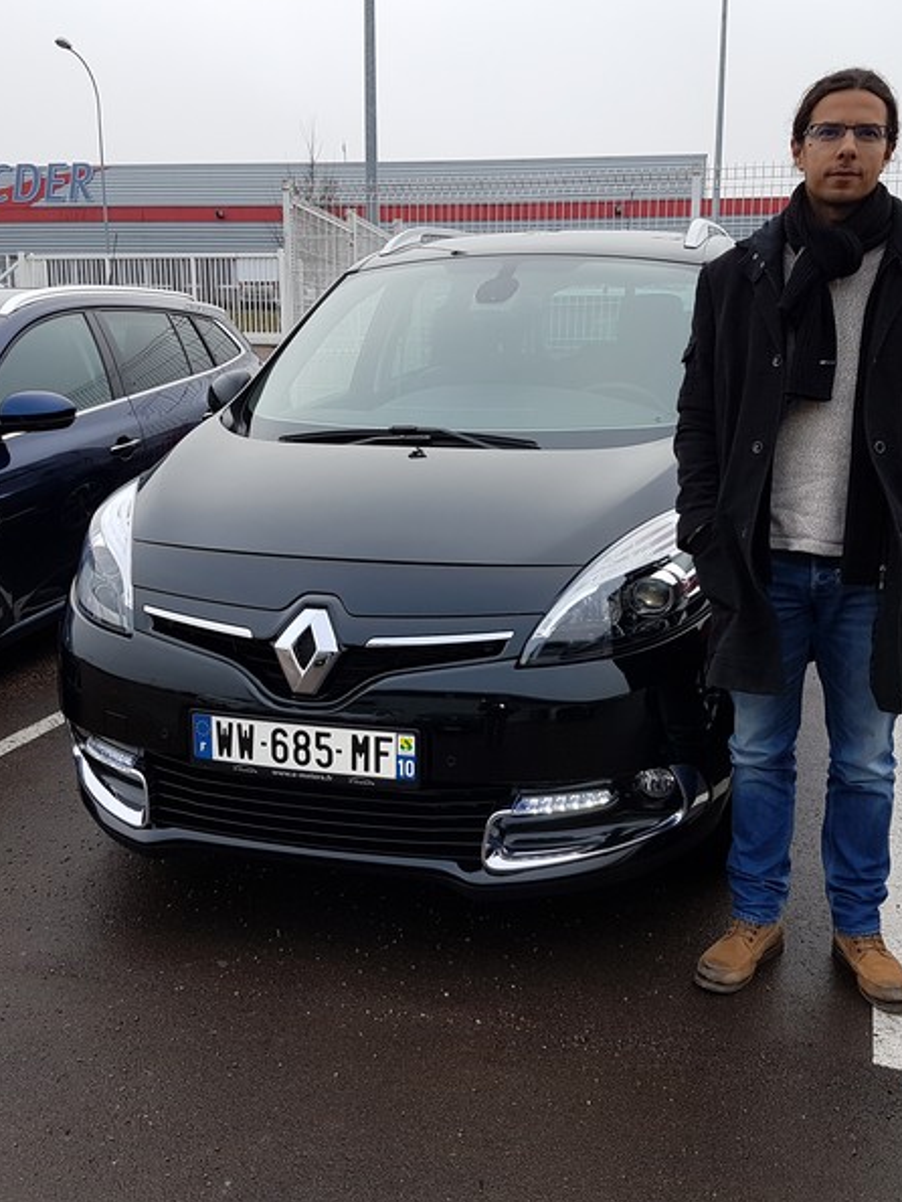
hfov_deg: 40.7
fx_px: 1215
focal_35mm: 35
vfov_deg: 52.6
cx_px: 441
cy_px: 597
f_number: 1.7
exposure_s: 1/325
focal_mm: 4.2
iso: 40
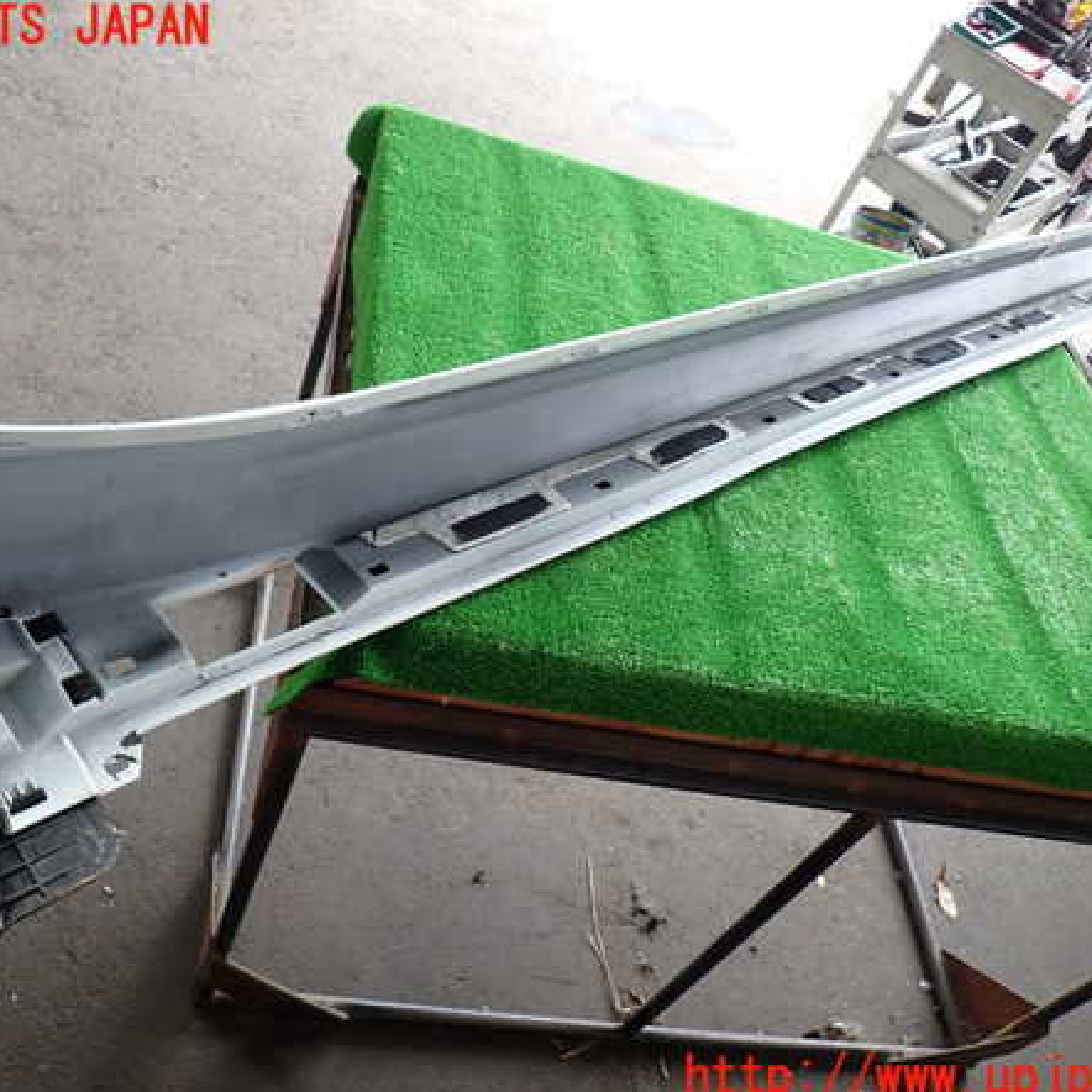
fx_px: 1071
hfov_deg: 54.0
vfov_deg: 54.0
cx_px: 502
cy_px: 553
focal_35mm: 30
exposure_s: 1/100
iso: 100
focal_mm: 4.5
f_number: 2
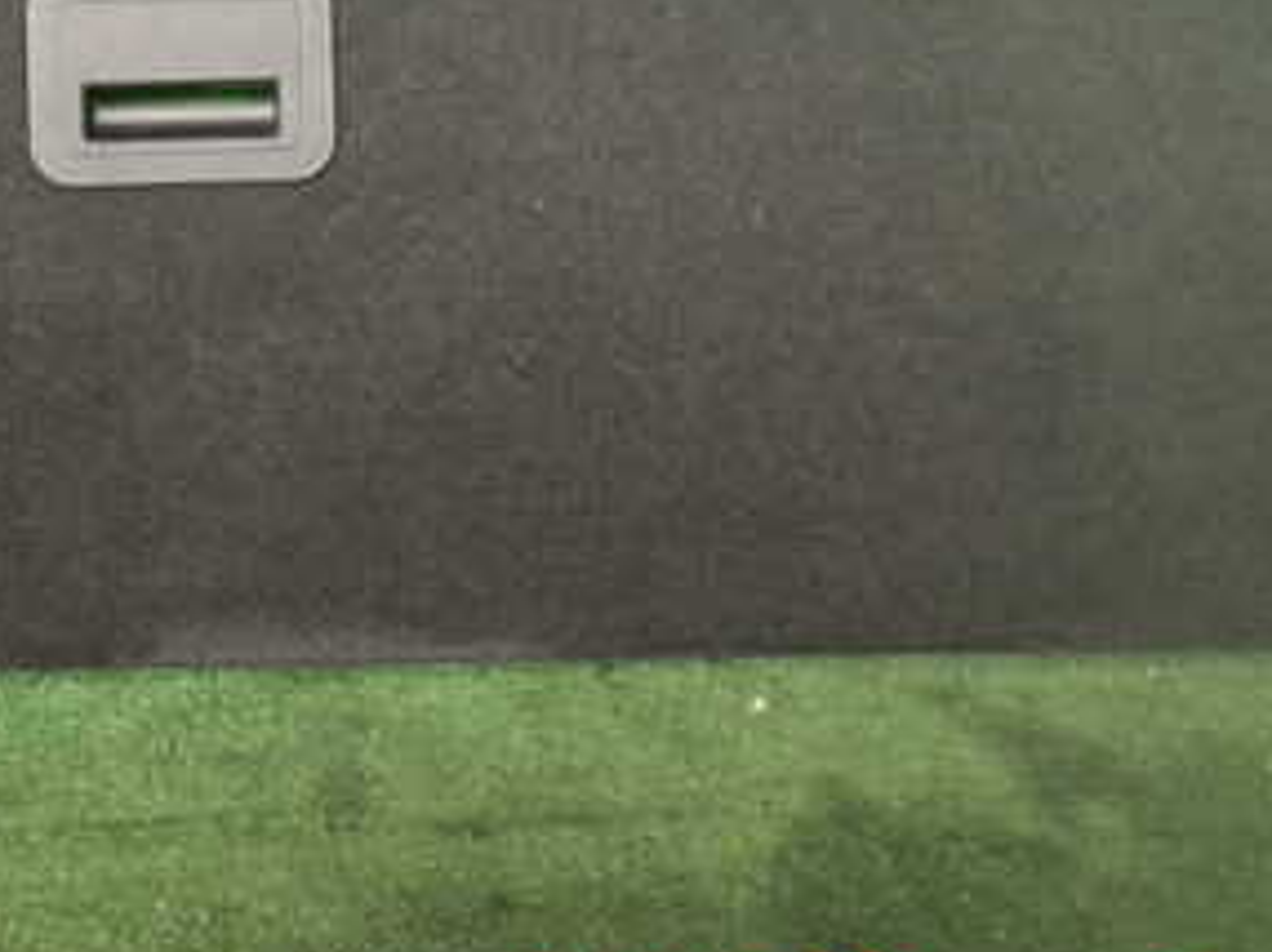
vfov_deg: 22.6
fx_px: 2313
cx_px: 205
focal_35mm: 63
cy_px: 58
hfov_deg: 29.8
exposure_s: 1/30
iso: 250
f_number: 2.3
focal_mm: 5.4
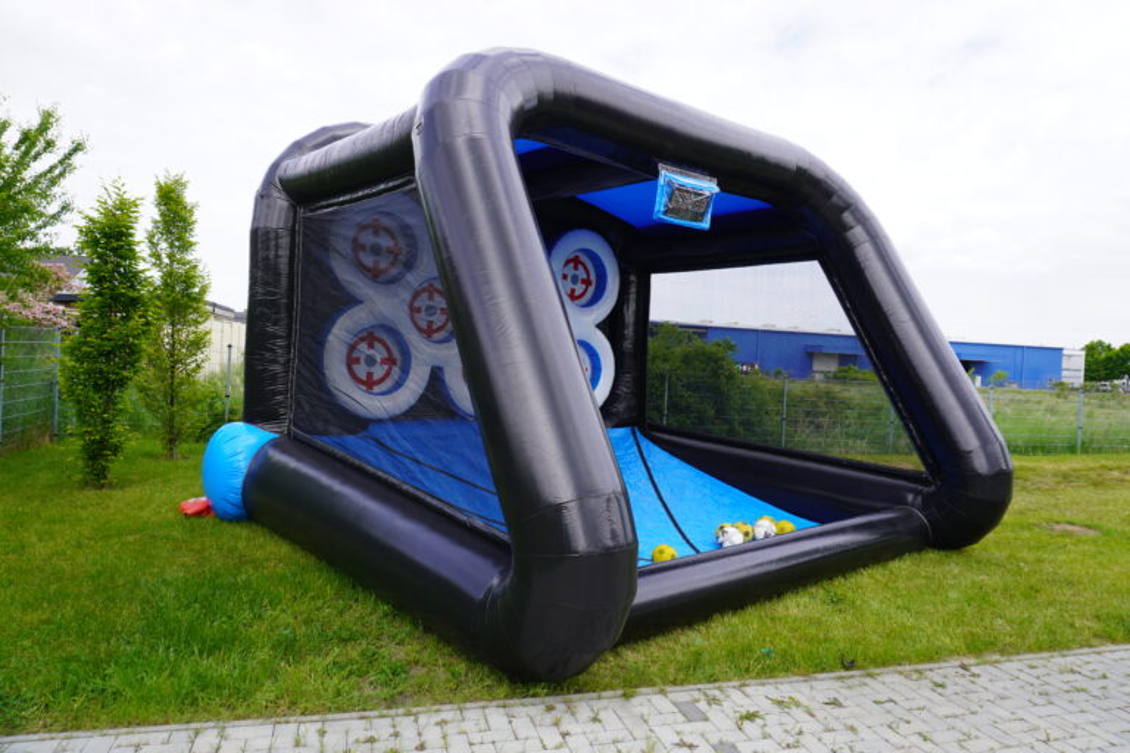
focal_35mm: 24
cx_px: 565
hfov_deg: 73.7
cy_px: 376
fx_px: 753
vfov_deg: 53.1
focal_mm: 16
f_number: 7.1
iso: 100
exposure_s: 1/100
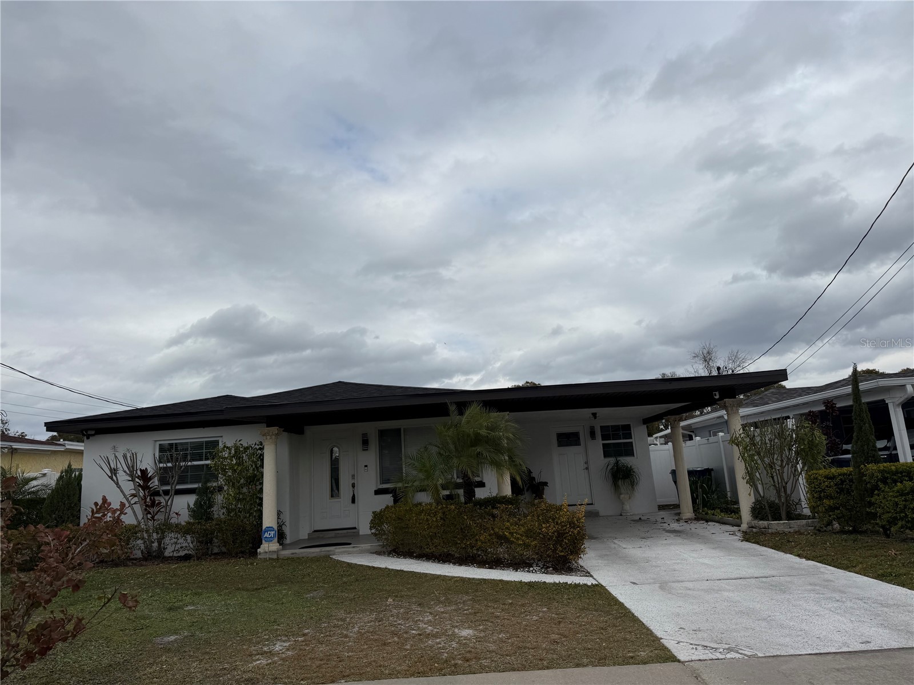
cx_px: 457
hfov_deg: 71.6
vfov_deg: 56.8
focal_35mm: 24
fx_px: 634
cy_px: 342
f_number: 1.78
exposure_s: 1/8130
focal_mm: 6.76
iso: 80
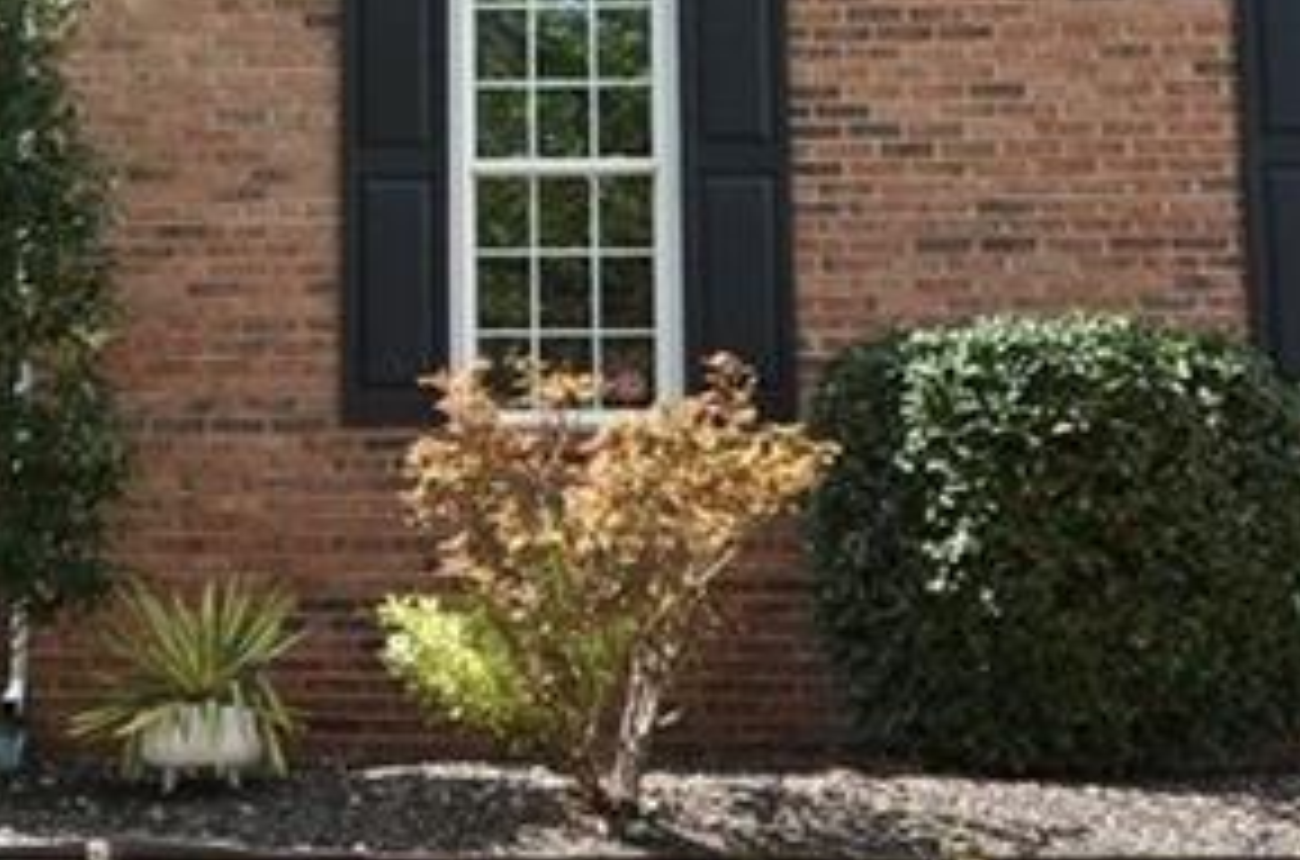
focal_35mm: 85
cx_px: 202
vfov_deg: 15.9
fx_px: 3061
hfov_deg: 23.5
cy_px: 214
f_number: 7.1
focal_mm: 16
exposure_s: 1/200
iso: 200
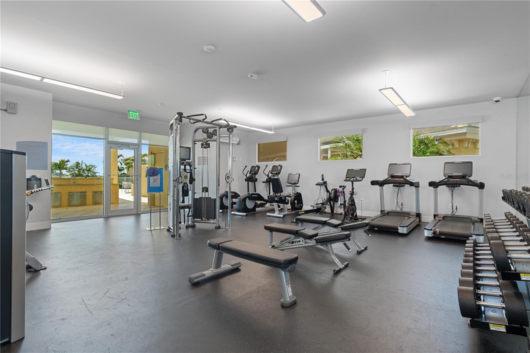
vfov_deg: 70.4
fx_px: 250
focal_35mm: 17
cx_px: 265
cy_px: 176
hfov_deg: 93.3
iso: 320
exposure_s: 1/2.5
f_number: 9
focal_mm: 17
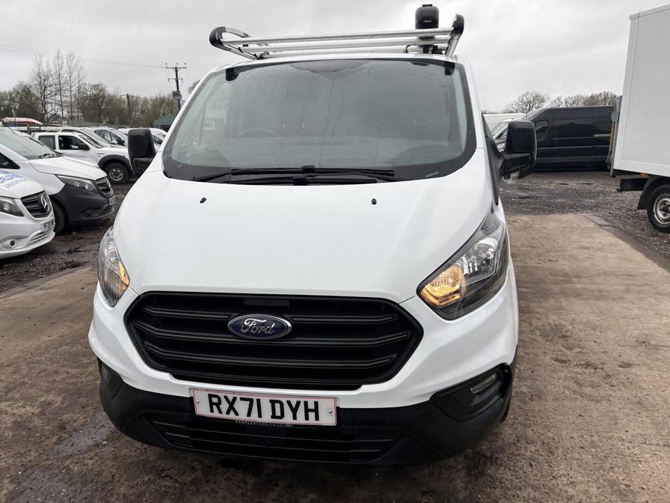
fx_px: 503
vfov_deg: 53.1
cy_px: 252
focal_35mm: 26
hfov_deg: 67.3
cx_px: 335
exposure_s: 1/172
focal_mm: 5.96
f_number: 1.6
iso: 40
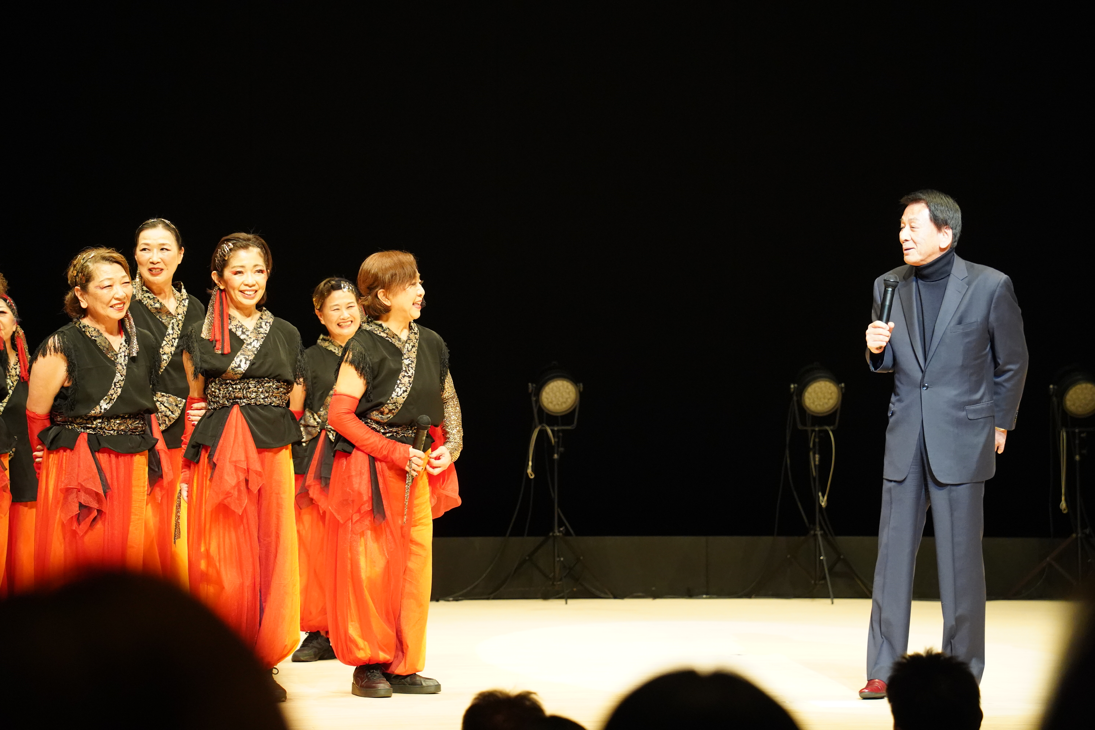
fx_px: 3528
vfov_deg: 11.8
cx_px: 548
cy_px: 365
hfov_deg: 17.6
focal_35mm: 116
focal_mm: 116
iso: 6400
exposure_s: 1/320
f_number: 5.6
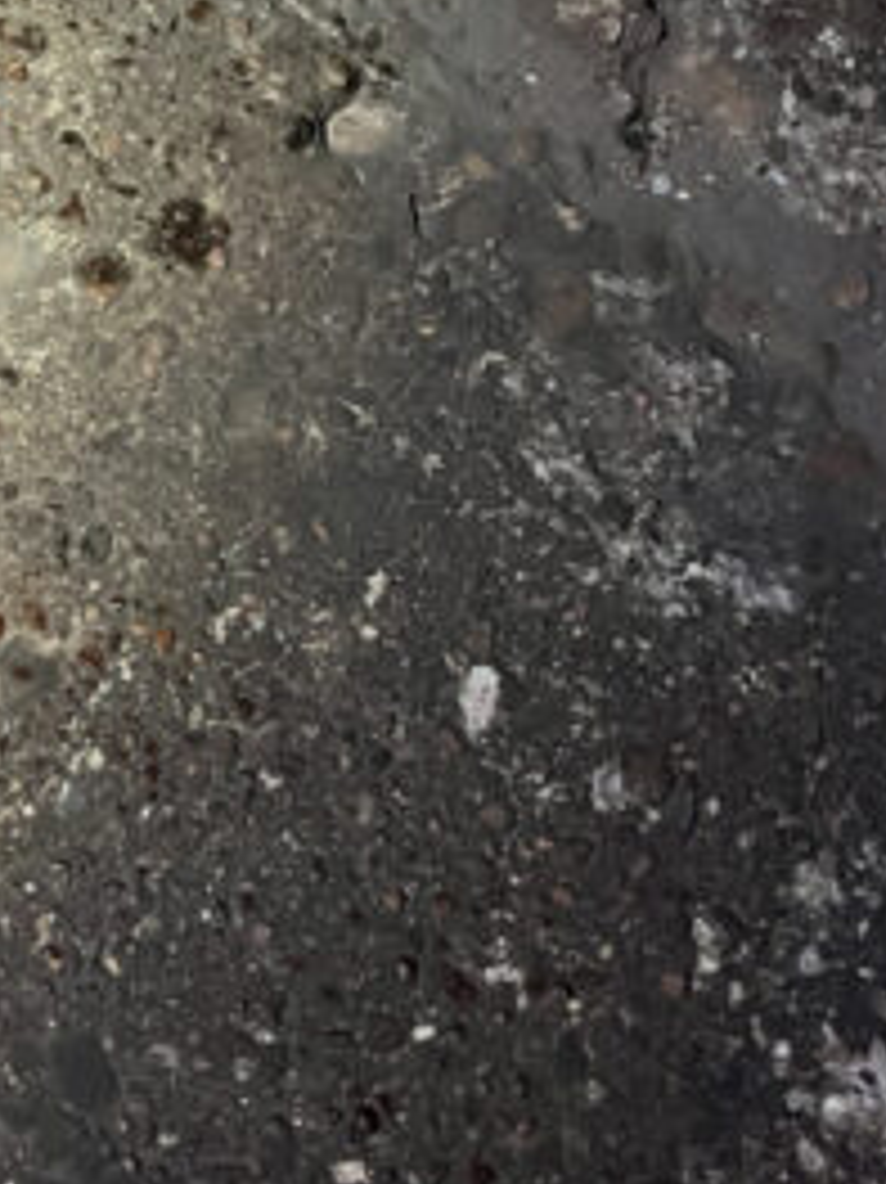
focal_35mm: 64
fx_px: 2186
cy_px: -108
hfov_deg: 21.7
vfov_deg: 27.7
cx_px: -90
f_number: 1.8
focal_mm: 3.99
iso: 320
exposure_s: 1/49
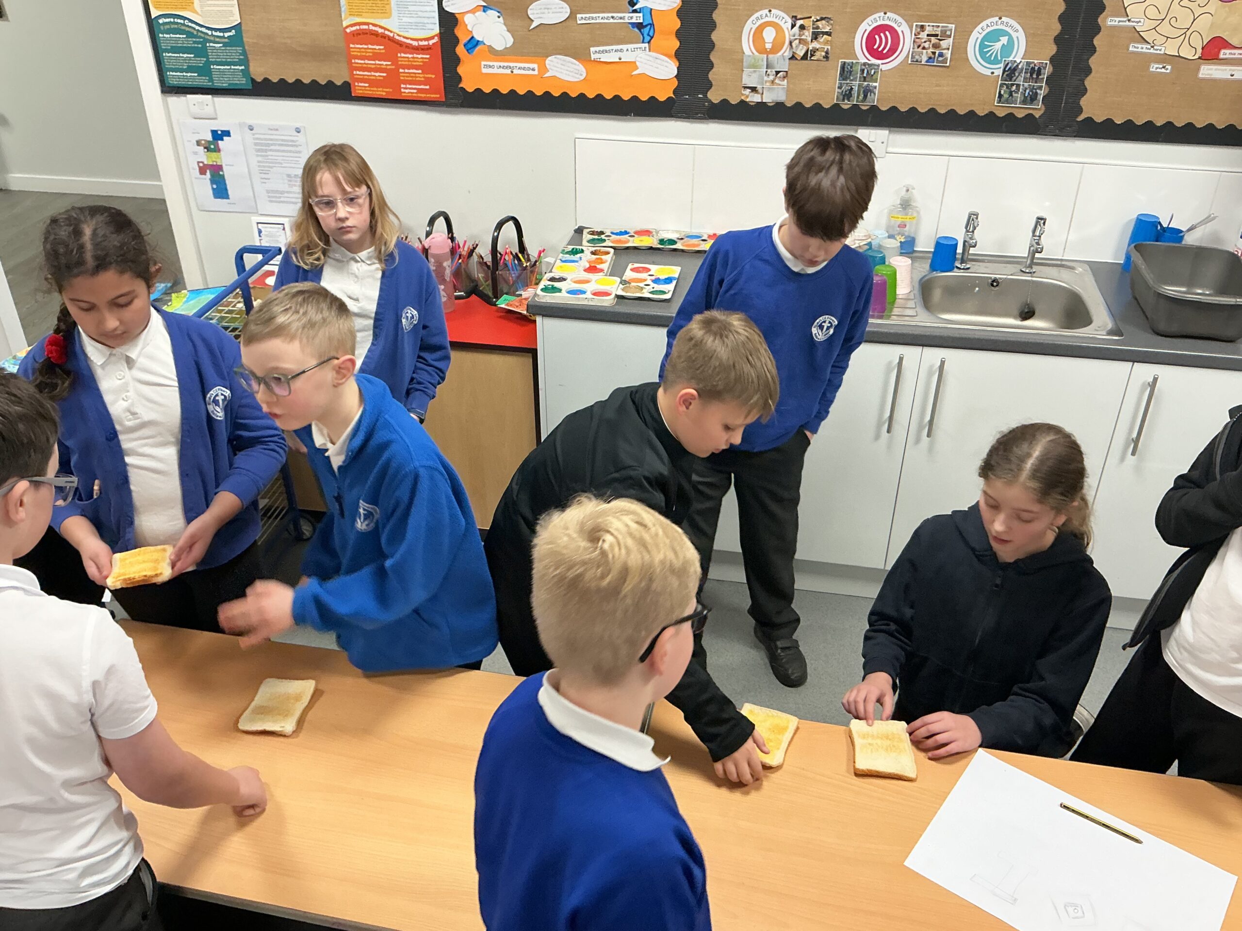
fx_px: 1041
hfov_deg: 61.7
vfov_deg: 48.2
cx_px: 621
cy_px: 466
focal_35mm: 29
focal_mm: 3
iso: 100
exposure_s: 1/50
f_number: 1.8
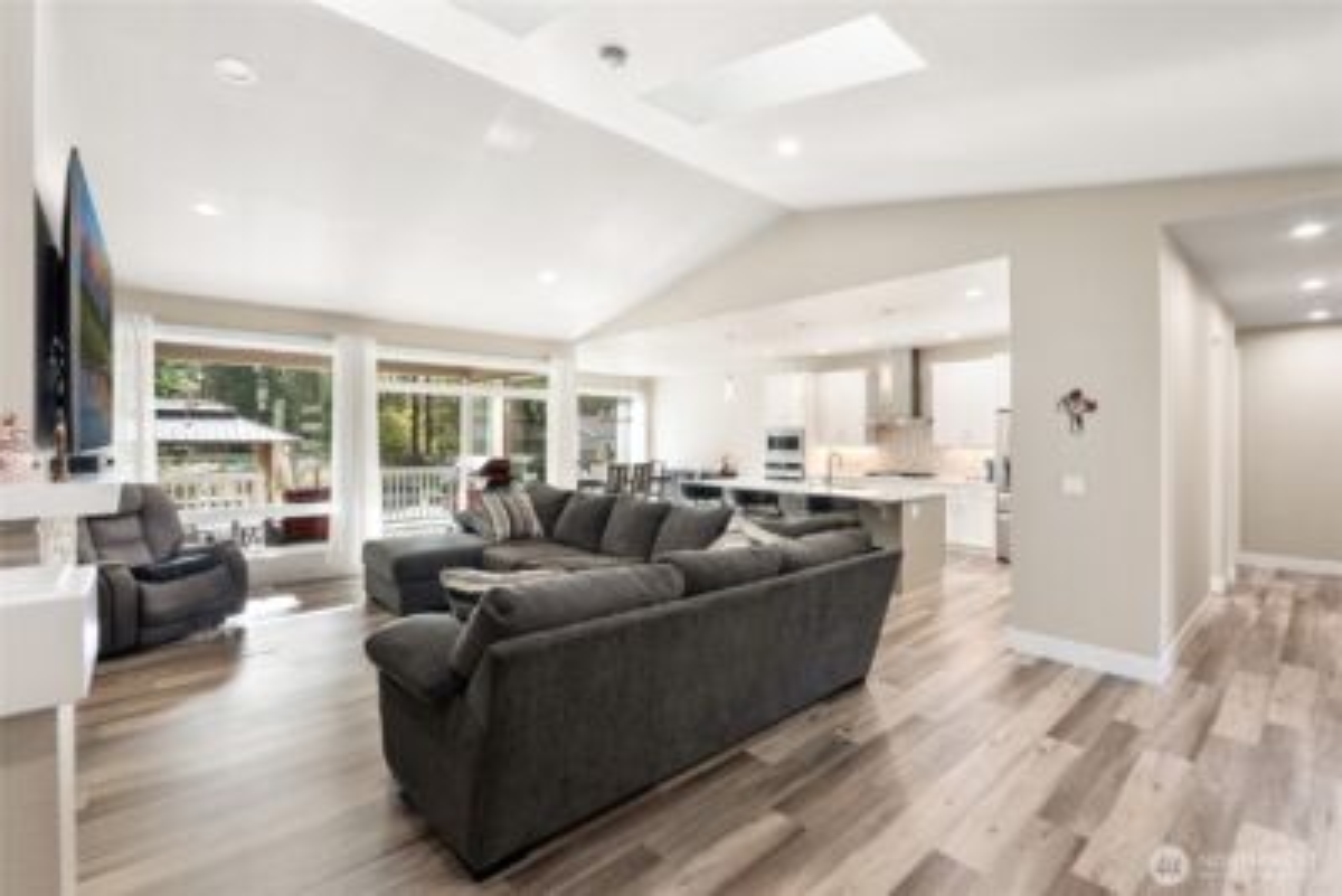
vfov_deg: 73.8
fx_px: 597
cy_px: 448
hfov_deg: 96.7
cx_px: 671
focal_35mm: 16
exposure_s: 1/60
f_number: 5.6
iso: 640
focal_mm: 16
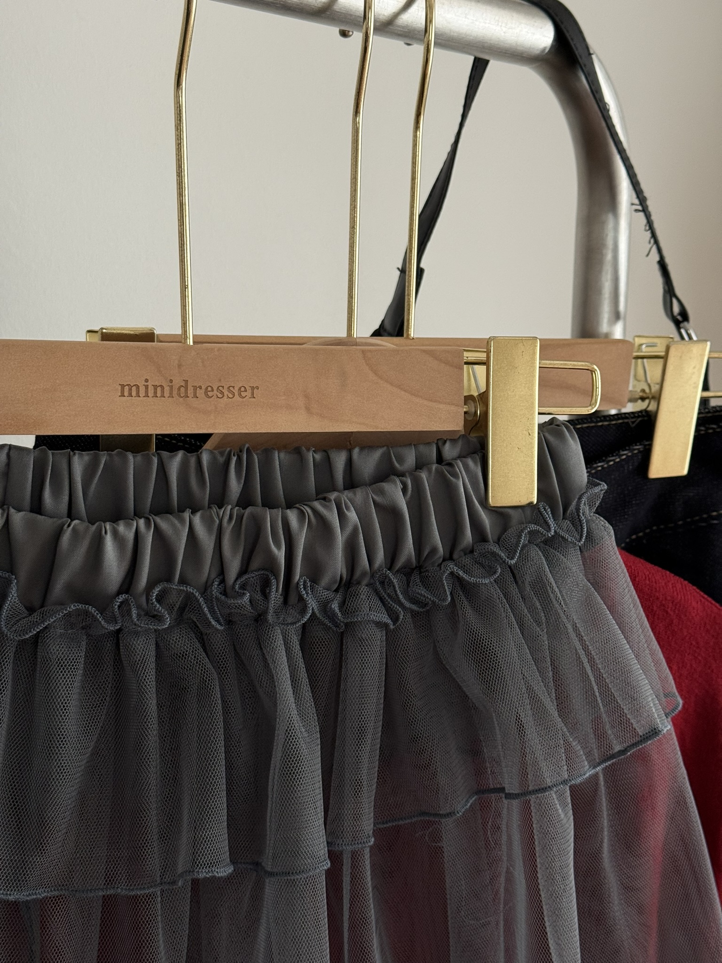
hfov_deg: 30.3
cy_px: 482
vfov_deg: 39.7
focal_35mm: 48
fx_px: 1335
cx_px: 361
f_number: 1.78
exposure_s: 1/67
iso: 100
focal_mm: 6.76
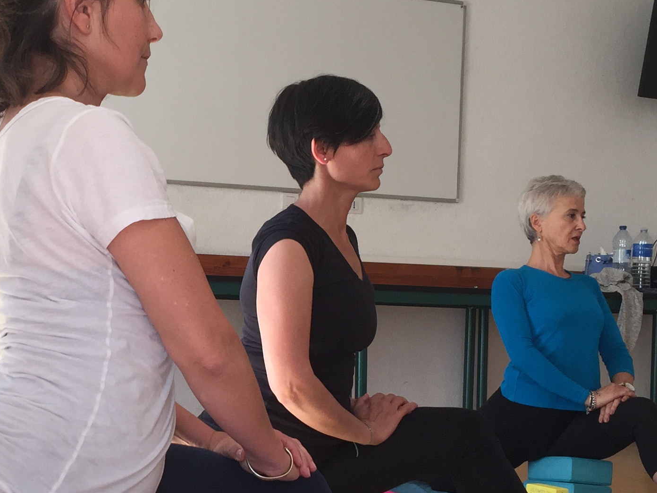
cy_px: 361
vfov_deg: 21.5
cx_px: 106
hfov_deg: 27.8
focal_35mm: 68
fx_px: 1291
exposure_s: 1/100
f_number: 2.2
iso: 50
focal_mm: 4.15
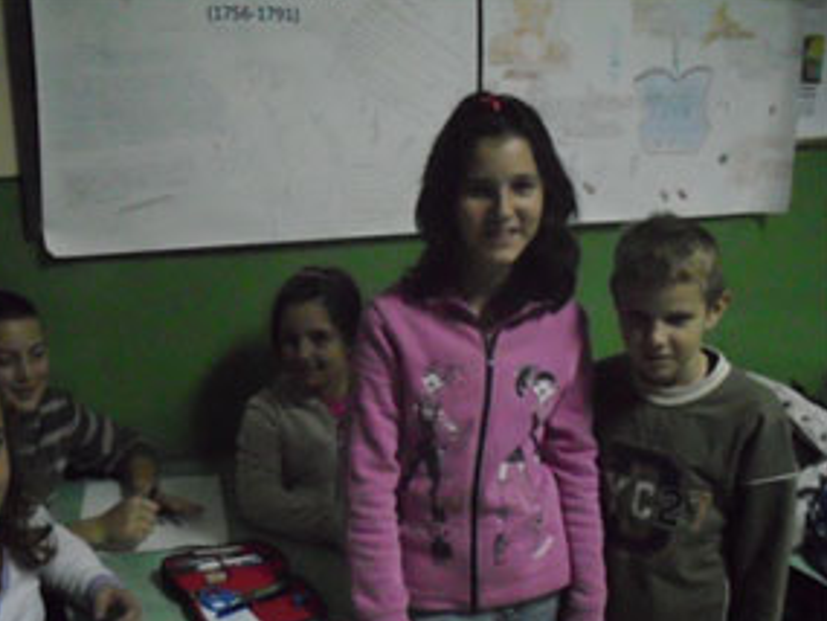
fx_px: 1028
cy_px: 367
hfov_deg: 43.6
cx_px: 325
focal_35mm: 43
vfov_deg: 33.5
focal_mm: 6.3
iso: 1600
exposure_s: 1/90
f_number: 3.2
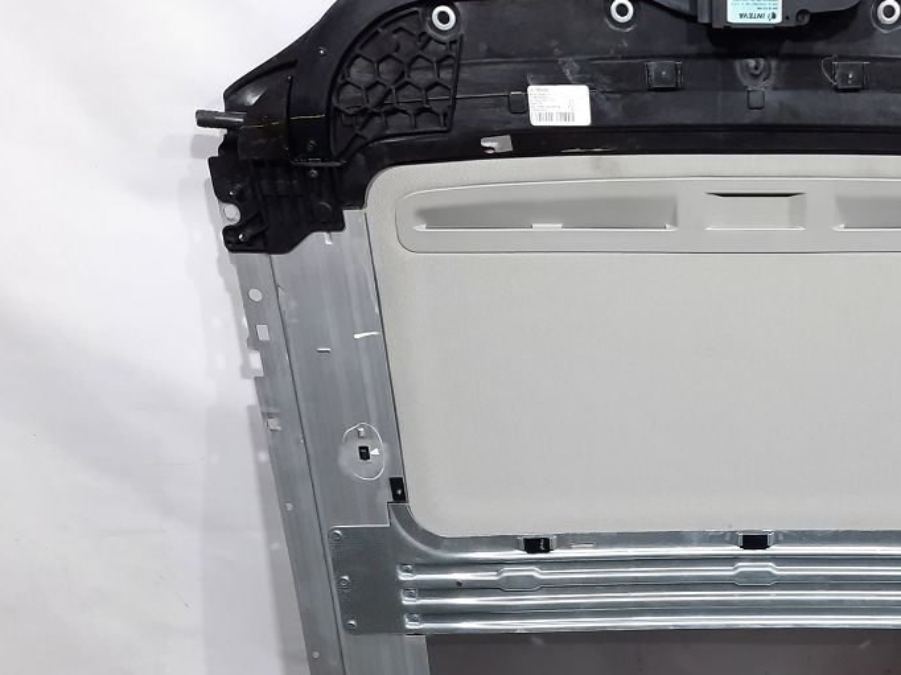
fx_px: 1145
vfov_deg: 32.4
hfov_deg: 40.5
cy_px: 478
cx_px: 765
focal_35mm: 44
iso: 160
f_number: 2
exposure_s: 1/50
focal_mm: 4.6
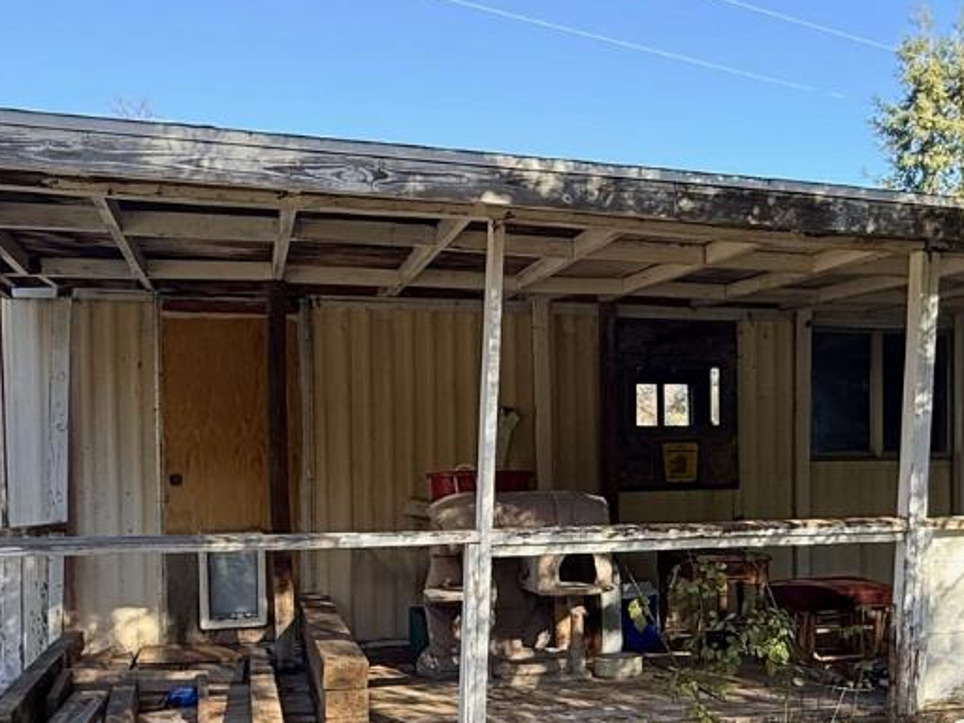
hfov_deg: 44.8
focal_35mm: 41
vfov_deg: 34.8
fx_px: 1142
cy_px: 479
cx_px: 678
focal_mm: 2.22
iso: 64
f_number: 2.2
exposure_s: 1/333
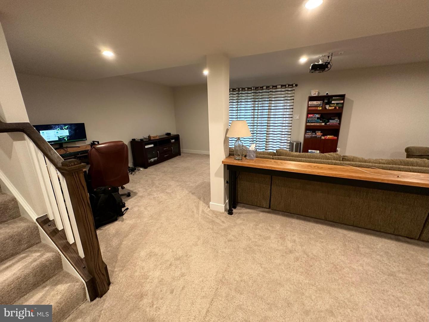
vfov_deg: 85.6
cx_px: 214
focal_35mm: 14
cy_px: 161
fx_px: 173
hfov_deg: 102.1
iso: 320
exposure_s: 1/60
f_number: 2.2
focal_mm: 2.22
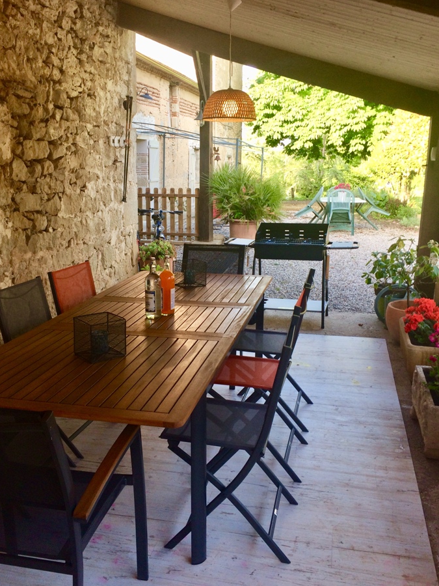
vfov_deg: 55.3
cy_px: 275
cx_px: 199
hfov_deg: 42.9
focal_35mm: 33
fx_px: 558
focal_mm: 4.15
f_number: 2.2
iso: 50
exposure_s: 1/100
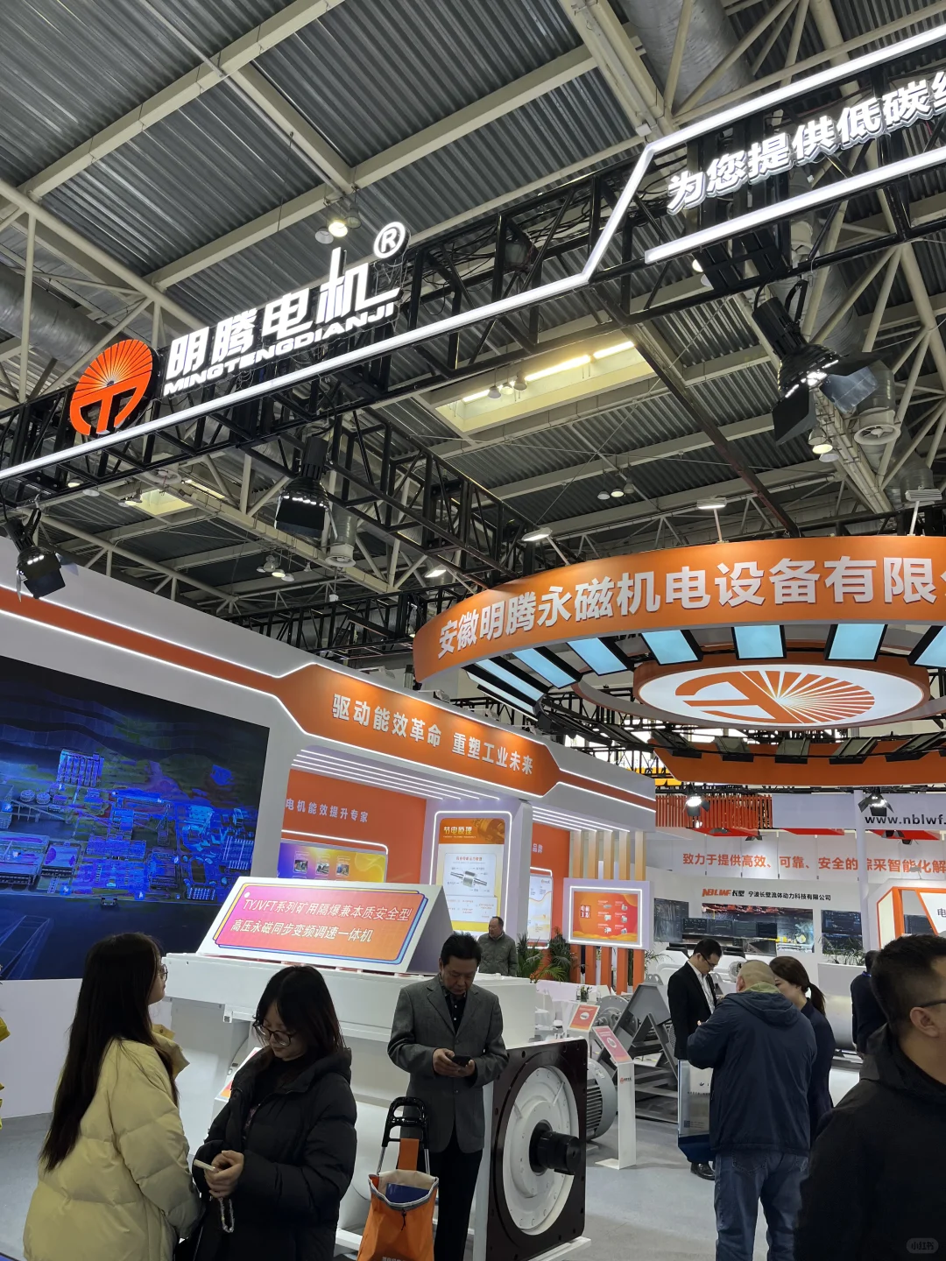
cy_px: 630
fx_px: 947
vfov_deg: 67.3
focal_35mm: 26
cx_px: 473
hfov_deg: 53.1
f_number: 1.6
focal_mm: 5.1
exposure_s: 1/116
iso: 32
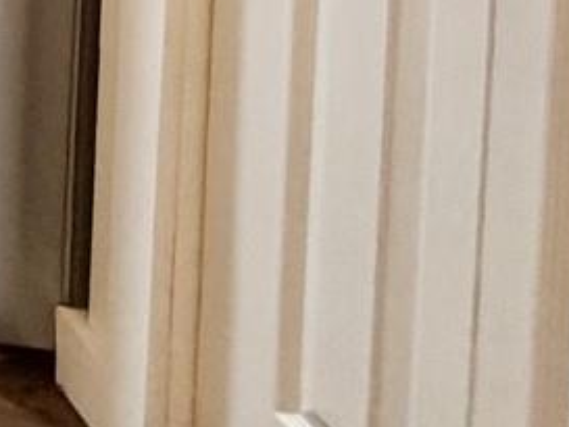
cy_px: -685
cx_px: -1042
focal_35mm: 82
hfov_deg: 12.4
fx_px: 1348
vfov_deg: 12.6
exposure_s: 1/60
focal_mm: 2.22
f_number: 2.2
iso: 160
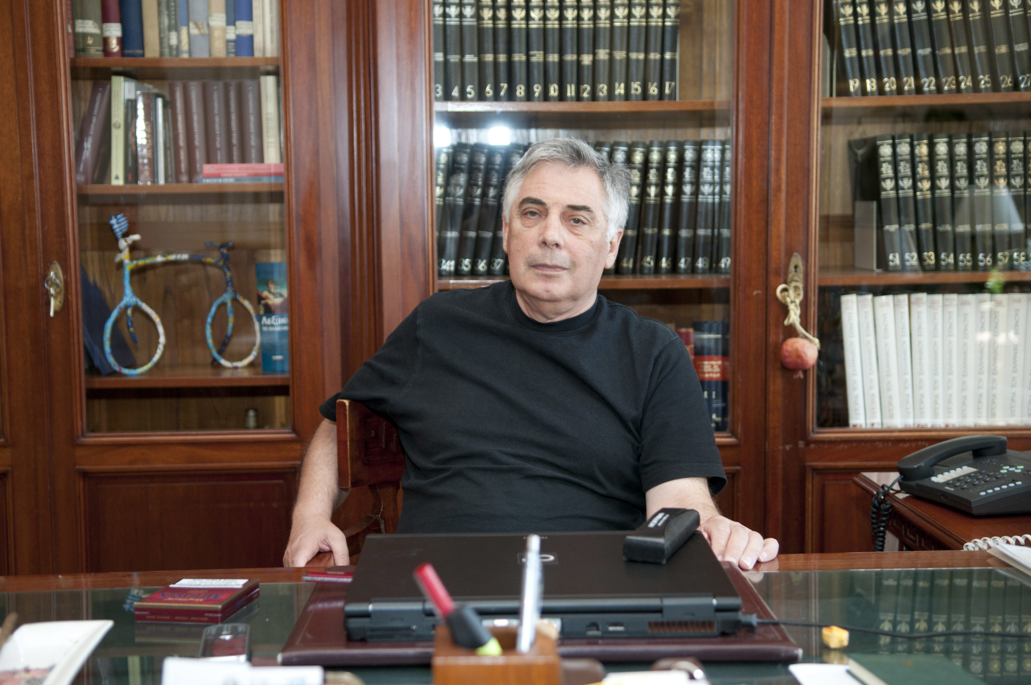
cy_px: 342
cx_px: 516
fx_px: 1373
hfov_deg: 41.2
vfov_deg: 28.0
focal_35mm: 48
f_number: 2.8
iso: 500
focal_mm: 32
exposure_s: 1/125
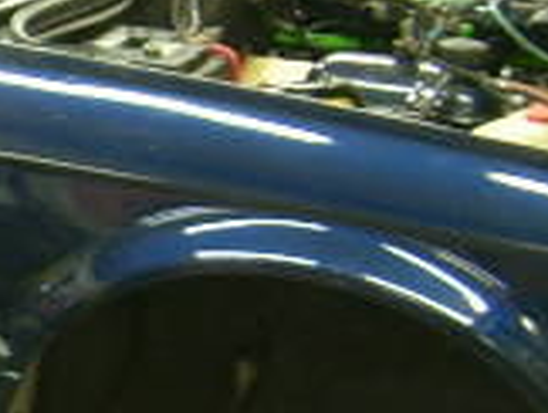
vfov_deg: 10.8
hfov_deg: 13.1
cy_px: 200
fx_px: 2188
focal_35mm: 138
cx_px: -392
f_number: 2.8
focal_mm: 5.95
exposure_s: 1/6
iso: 50
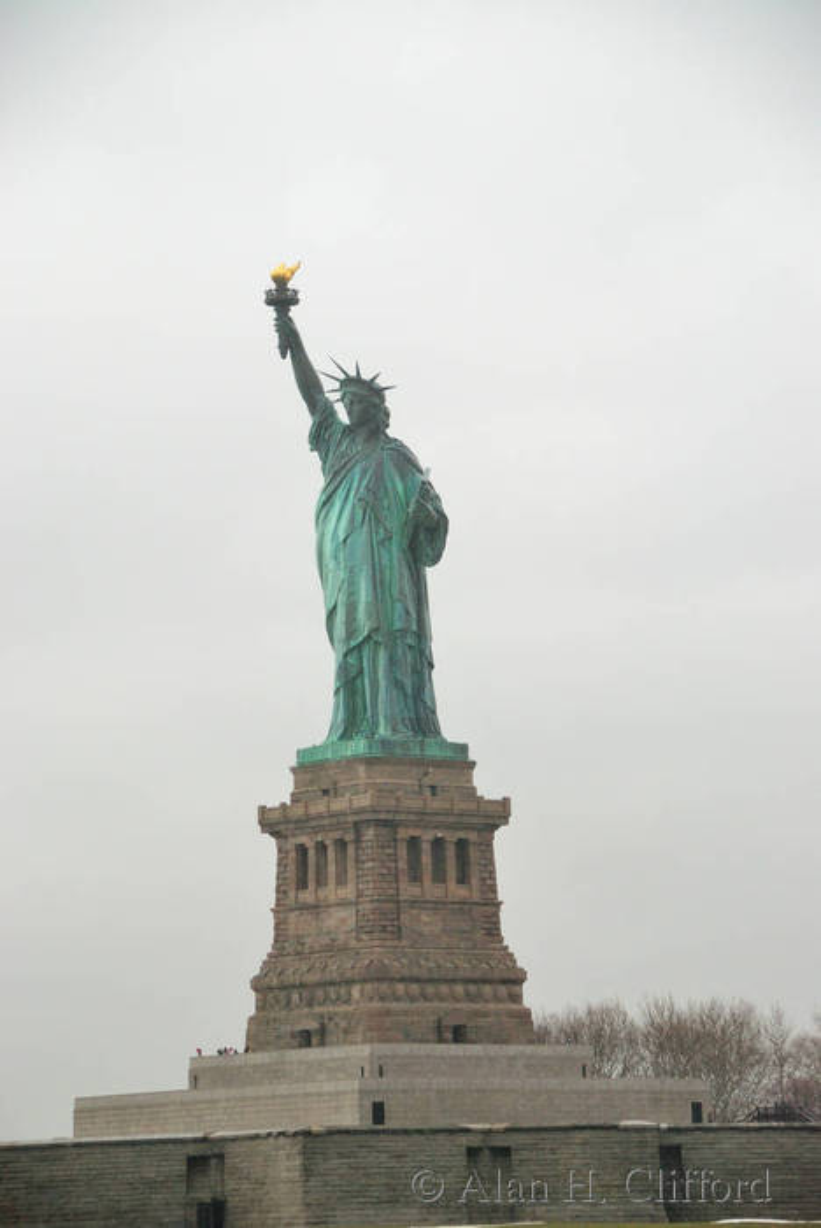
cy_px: 614
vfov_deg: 15.2
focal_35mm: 135
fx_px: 4609
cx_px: 410
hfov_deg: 10.2
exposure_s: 1/500
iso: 400
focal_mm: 90
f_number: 5.3
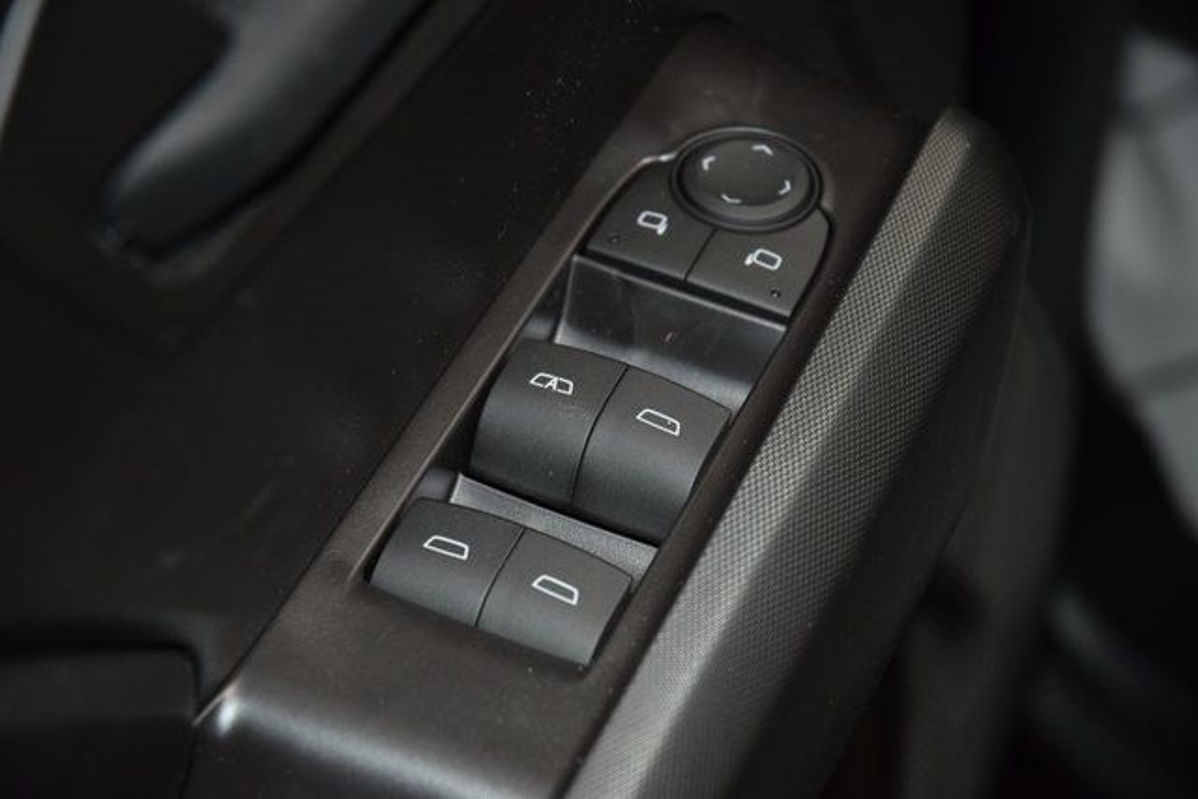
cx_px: 599
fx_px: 3495
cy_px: 400
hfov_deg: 19.5
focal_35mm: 105
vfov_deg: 13.0
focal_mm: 70
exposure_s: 1/125
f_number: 4.5
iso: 1800
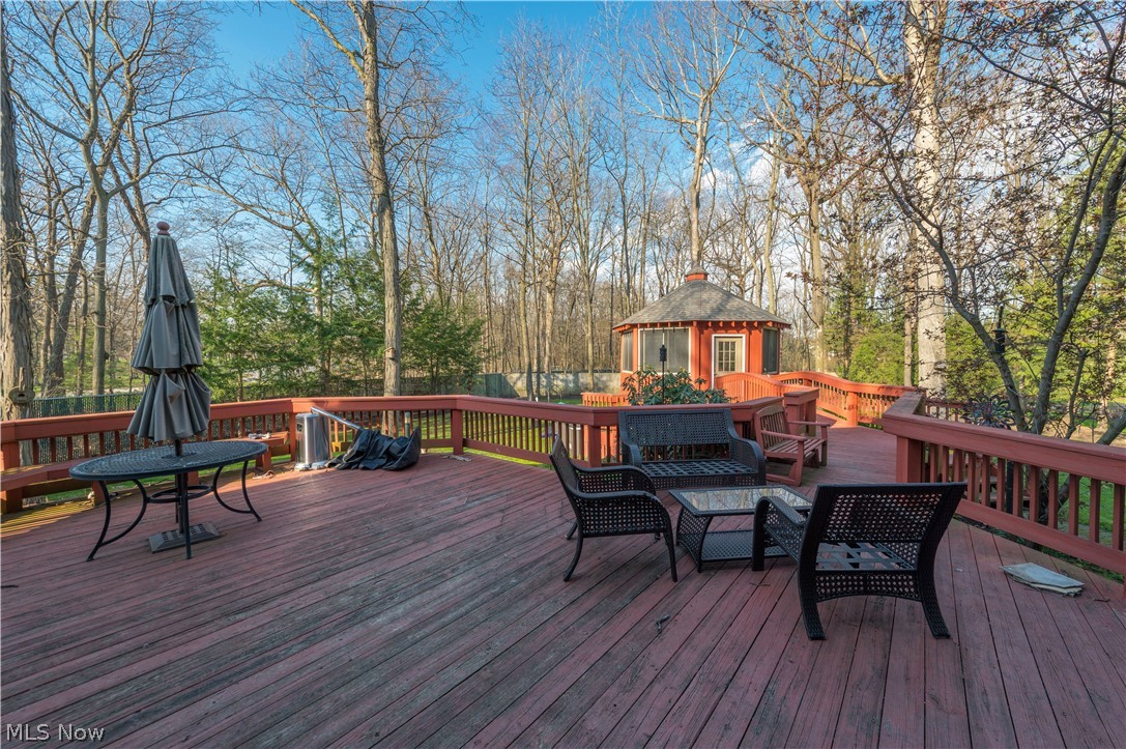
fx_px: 438
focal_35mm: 14
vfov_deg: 81.1
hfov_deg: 104.3
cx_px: 563
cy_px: 374
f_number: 9
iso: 200
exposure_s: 1/160
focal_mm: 14
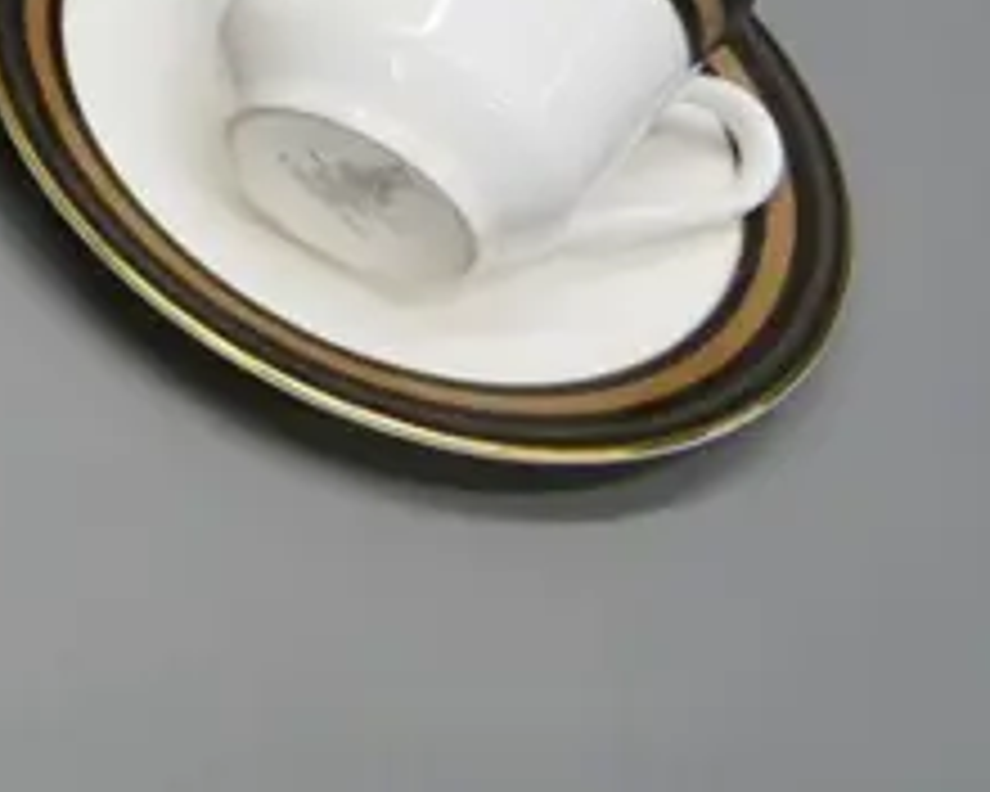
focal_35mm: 109
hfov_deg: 13.8
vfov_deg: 12.1
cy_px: -914
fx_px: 3194
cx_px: -1220
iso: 1600
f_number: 5.6
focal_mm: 12
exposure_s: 1/125
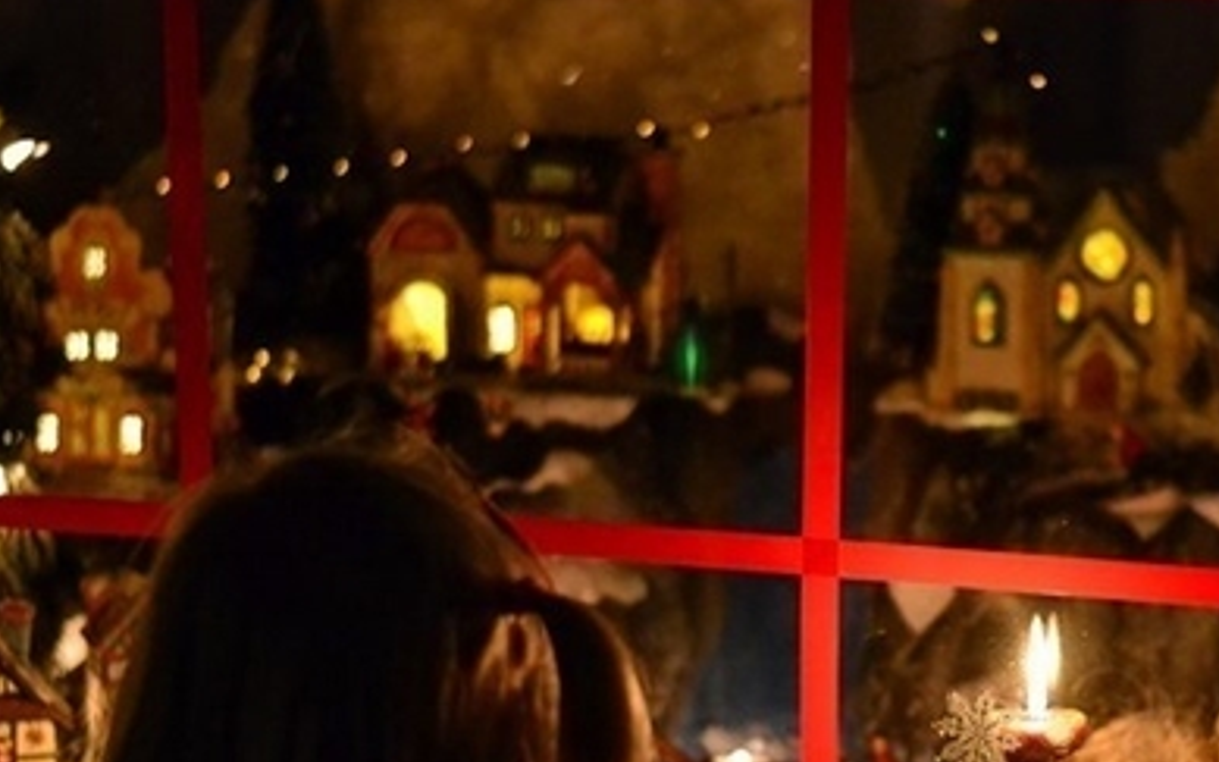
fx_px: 3920
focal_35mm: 118
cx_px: 849
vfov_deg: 11.1
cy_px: 505
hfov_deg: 17.6
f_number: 1.8
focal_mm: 50
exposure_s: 1/80
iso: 3200
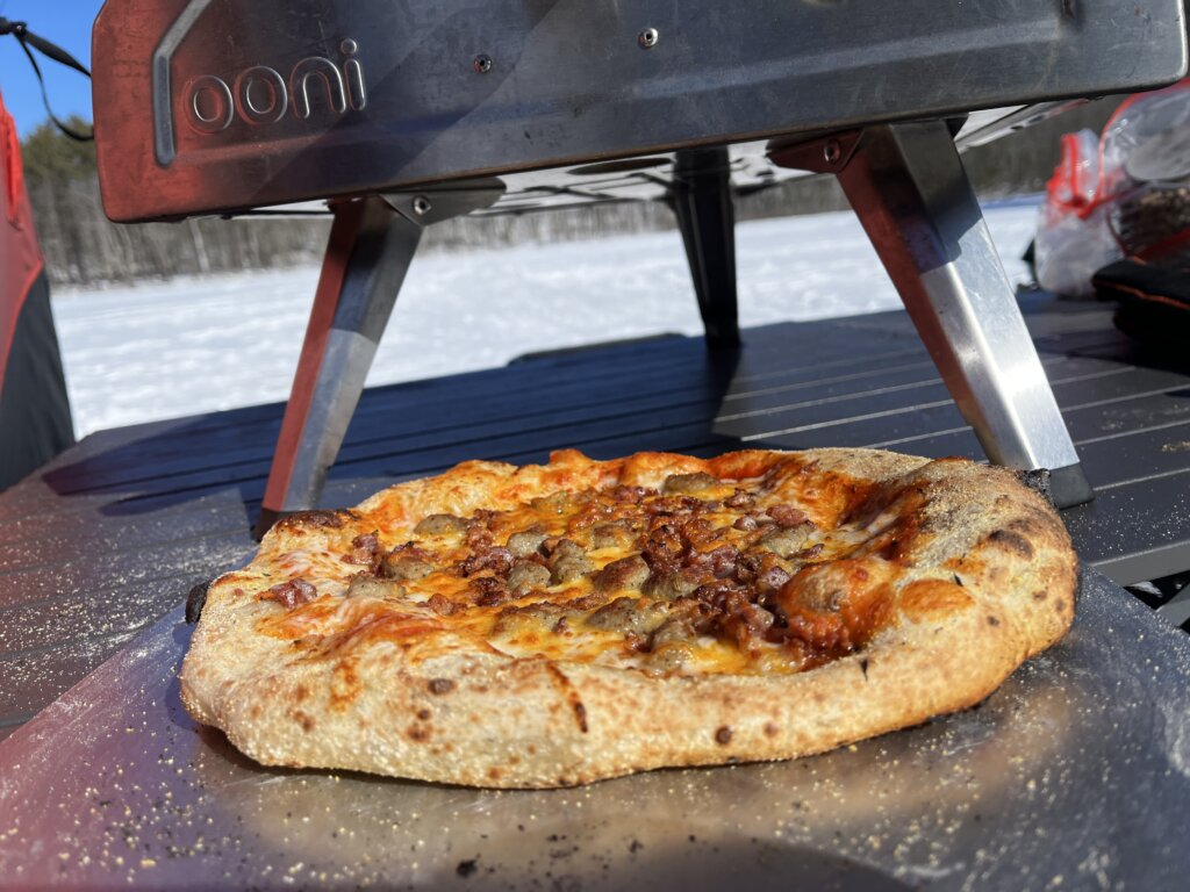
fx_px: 894
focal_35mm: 26
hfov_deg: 67.3
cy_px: 446
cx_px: 595
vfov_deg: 53.1
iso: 50
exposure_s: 1/5556
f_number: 1.6
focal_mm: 5.1
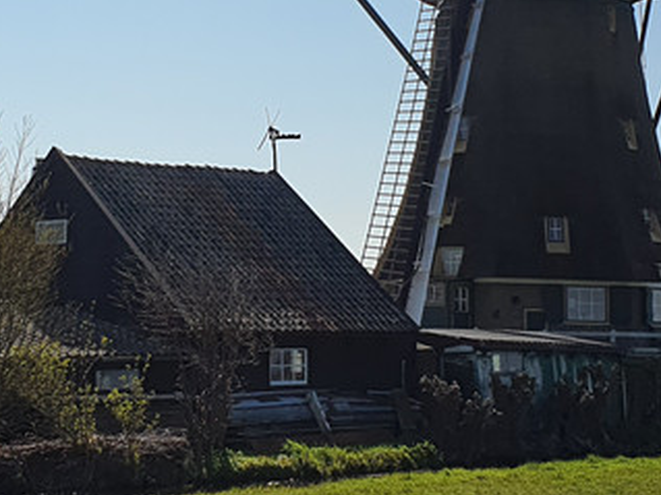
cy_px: 114
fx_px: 1661
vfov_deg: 16.9
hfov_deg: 22.5
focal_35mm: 87
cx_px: 262
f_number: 2.4
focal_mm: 4.3
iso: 50
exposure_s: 1/4720
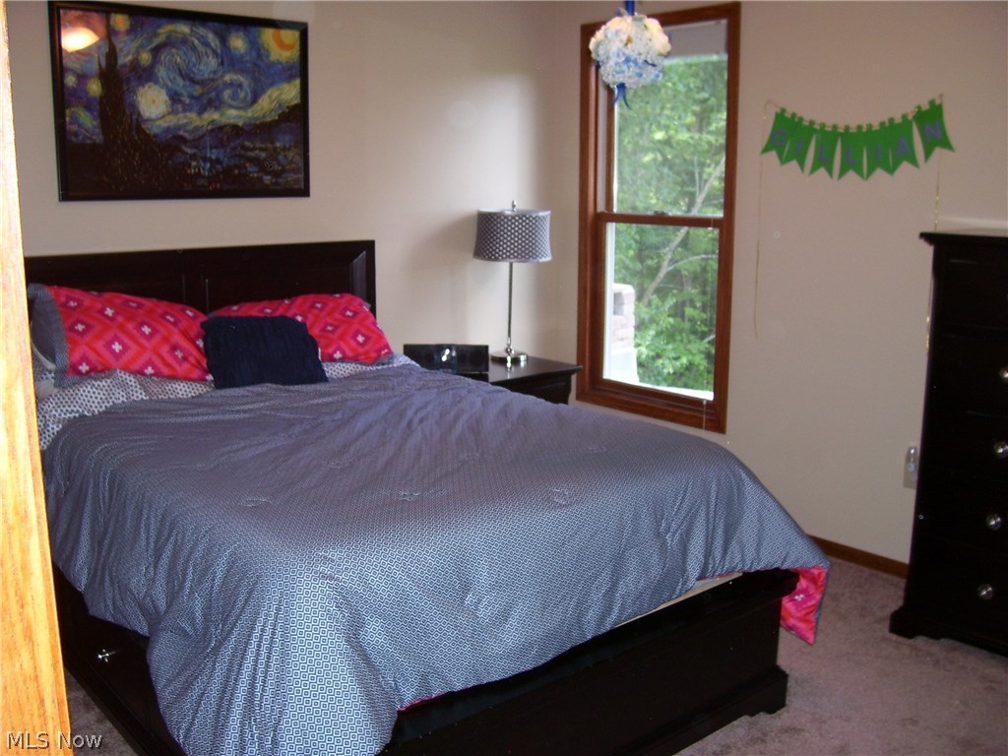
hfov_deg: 54.0
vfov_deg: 41.8
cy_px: 378
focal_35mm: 34
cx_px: 504
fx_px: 990
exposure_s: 1/45
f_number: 2.7
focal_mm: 5.6
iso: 80
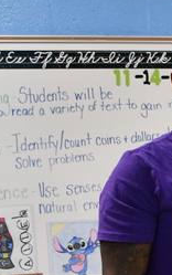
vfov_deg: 18.1
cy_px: 262
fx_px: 846
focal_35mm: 113
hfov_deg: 11.0
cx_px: 283
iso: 1800
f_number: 3.5
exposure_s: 1/125
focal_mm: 18
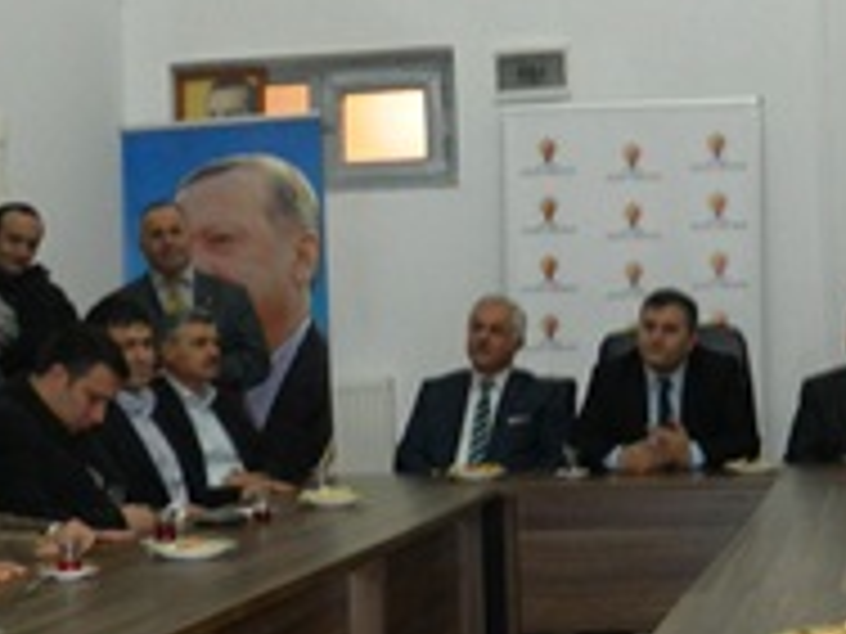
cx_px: 536
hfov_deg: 23.0
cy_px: 274
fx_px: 2077
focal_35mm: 85
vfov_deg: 17.4
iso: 200
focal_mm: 4.5
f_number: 3.1
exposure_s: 1/30
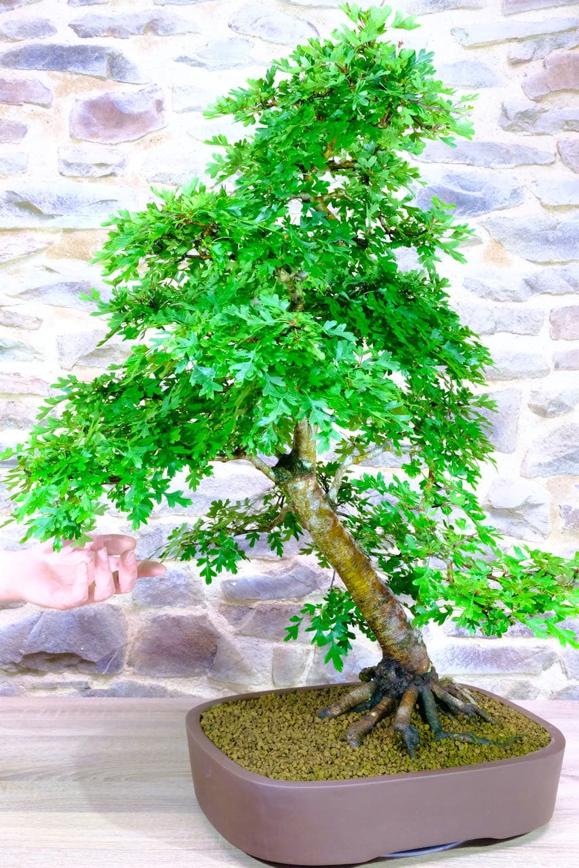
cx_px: 290
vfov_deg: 48.4
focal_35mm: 40
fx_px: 964
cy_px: 434
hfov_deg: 33.4
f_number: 14
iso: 3200
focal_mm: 26.5
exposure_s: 1/15
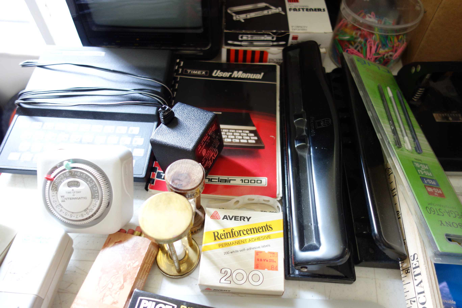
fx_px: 359
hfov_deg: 65.5
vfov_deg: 46.4
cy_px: 154
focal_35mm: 28
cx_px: 231
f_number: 1.8
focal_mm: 10.4
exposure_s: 1/30
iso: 320
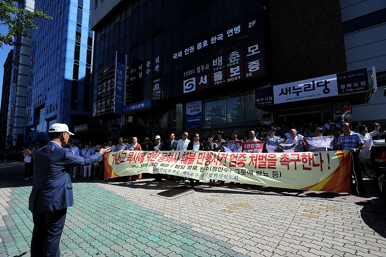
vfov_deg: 70.3
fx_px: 182
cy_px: 128
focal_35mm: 17
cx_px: 193
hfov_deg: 93.3
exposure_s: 1/800
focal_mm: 17
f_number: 8
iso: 200
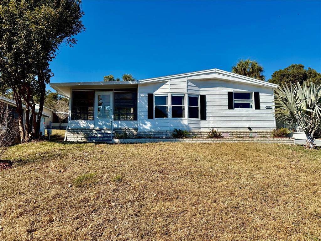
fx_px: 223
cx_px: 160
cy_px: 120
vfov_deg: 56.8
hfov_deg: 71.6
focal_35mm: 24
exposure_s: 1/6173
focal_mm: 6.76
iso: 80
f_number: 1.78
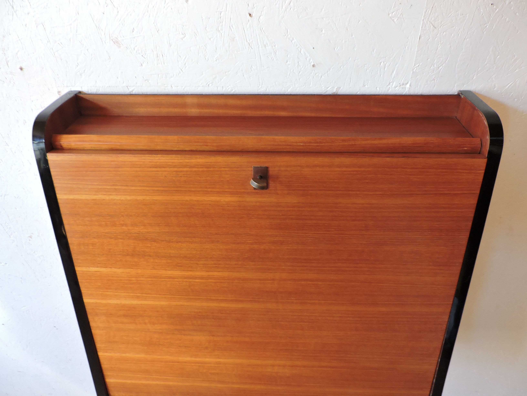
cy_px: 198
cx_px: 264
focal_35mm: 24
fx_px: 365
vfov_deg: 56.8
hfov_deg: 71.6
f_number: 3
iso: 400
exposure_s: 1/30
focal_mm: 4.3
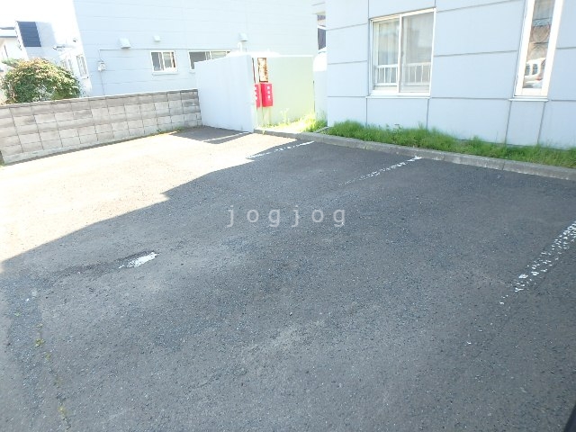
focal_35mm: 21
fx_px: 349
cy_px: 216
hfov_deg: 79.0
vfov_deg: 63.4
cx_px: 288
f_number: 3.5
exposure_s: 1/125
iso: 125
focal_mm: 3.7
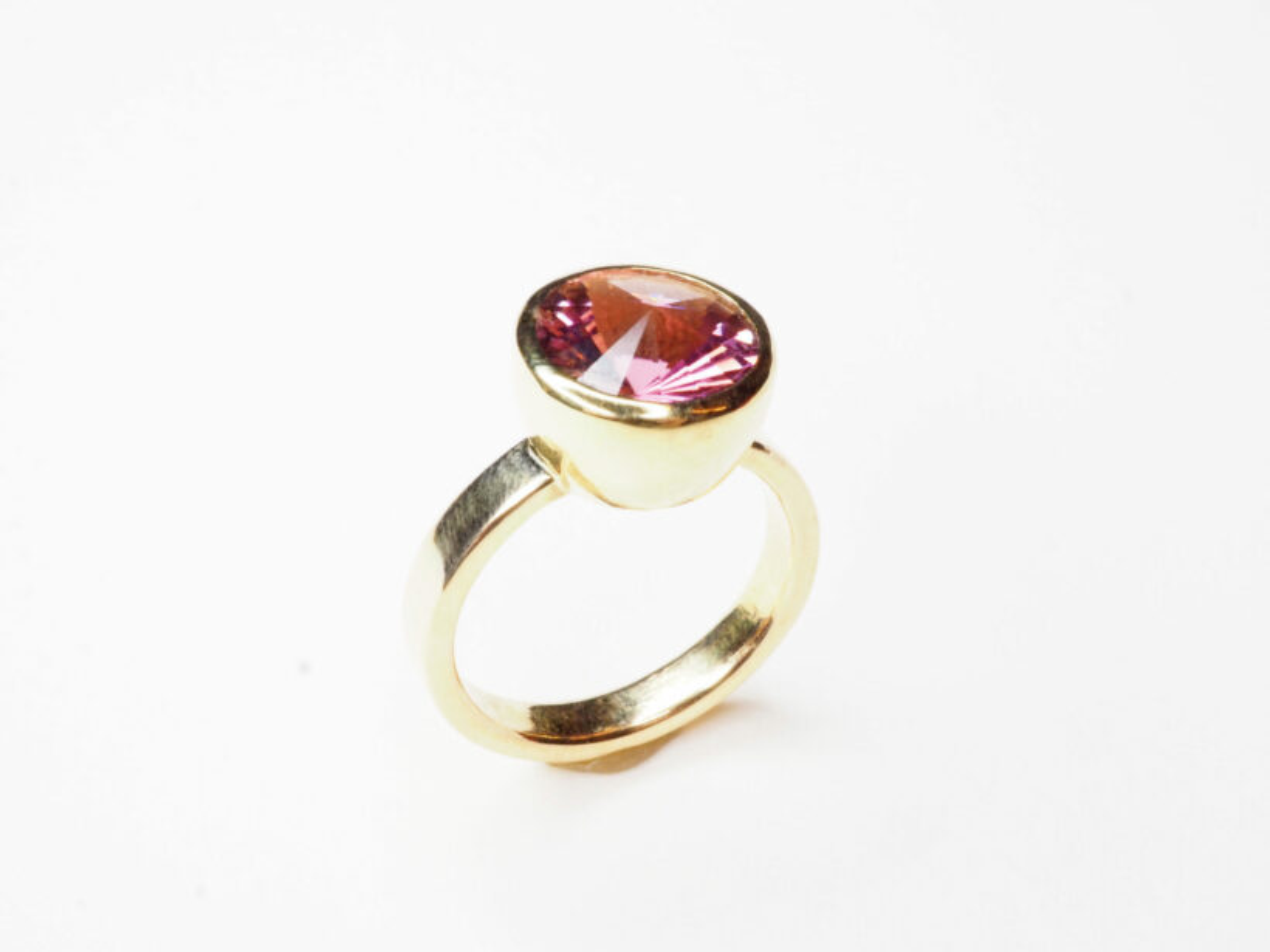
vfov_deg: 24.4
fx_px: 2201
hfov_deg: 32.2
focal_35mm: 60
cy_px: 476
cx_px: 635
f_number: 22
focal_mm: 30
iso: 1600
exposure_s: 1/50
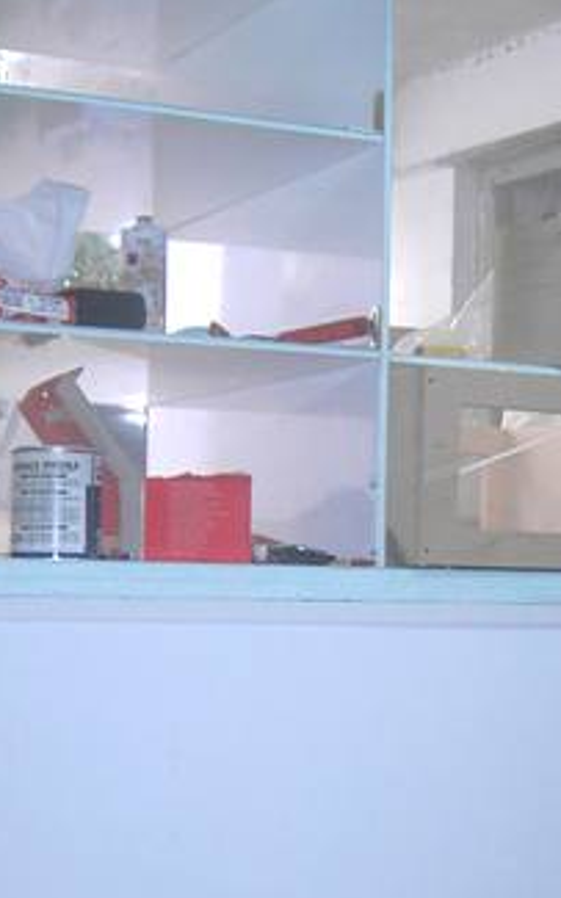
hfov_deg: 17.8
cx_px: 384
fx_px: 1787
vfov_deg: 27.8
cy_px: 677
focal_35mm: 73
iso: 100
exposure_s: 1/50
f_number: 2.8
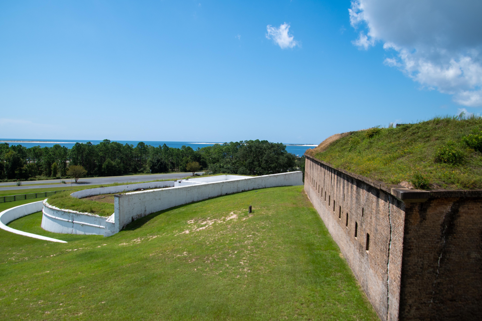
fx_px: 361
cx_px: 241
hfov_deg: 67.4
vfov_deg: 47.9
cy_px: 160
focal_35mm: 27
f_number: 5
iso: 100
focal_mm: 18
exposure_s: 1/1250
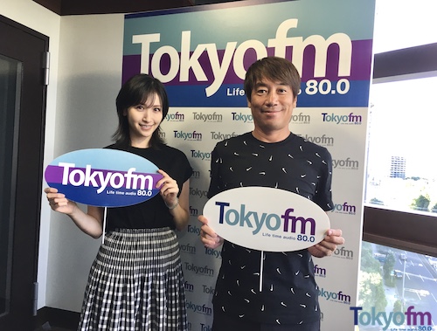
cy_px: 166
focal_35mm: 29
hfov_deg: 61.5
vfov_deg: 48.5
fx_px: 368
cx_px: 218
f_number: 2.2
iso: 32
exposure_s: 1/30
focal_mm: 4.15
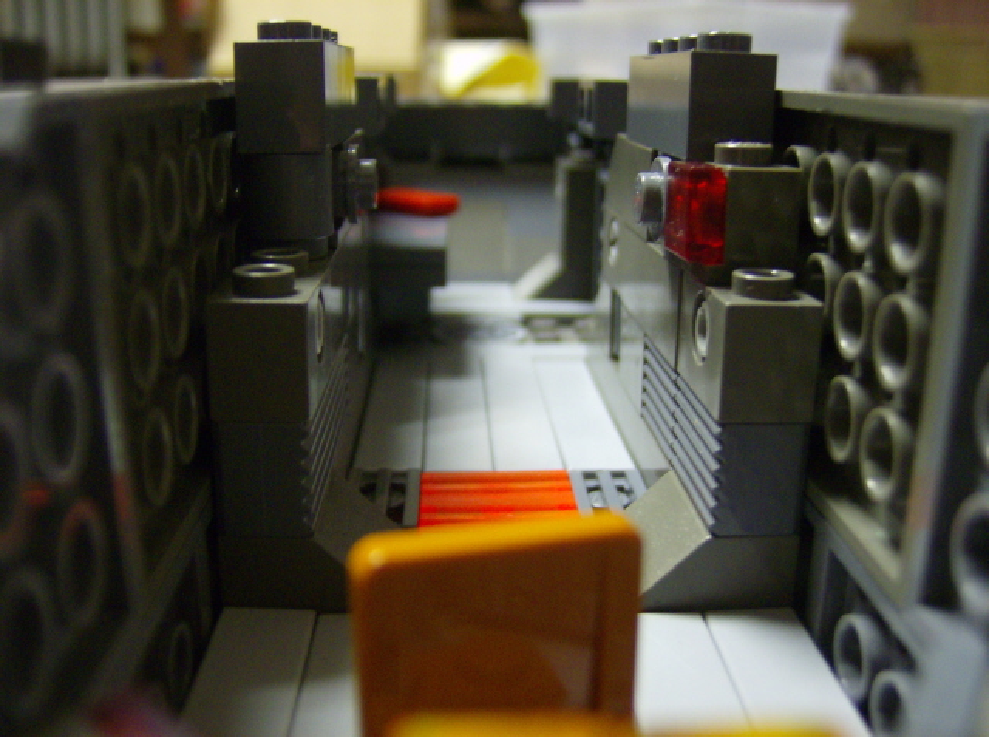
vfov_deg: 39.5
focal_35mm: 36
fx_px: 1026
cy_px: 368
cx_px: 494
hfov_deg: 51.5
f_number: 2.8
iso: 200
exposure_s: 1/4.84
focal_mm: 6
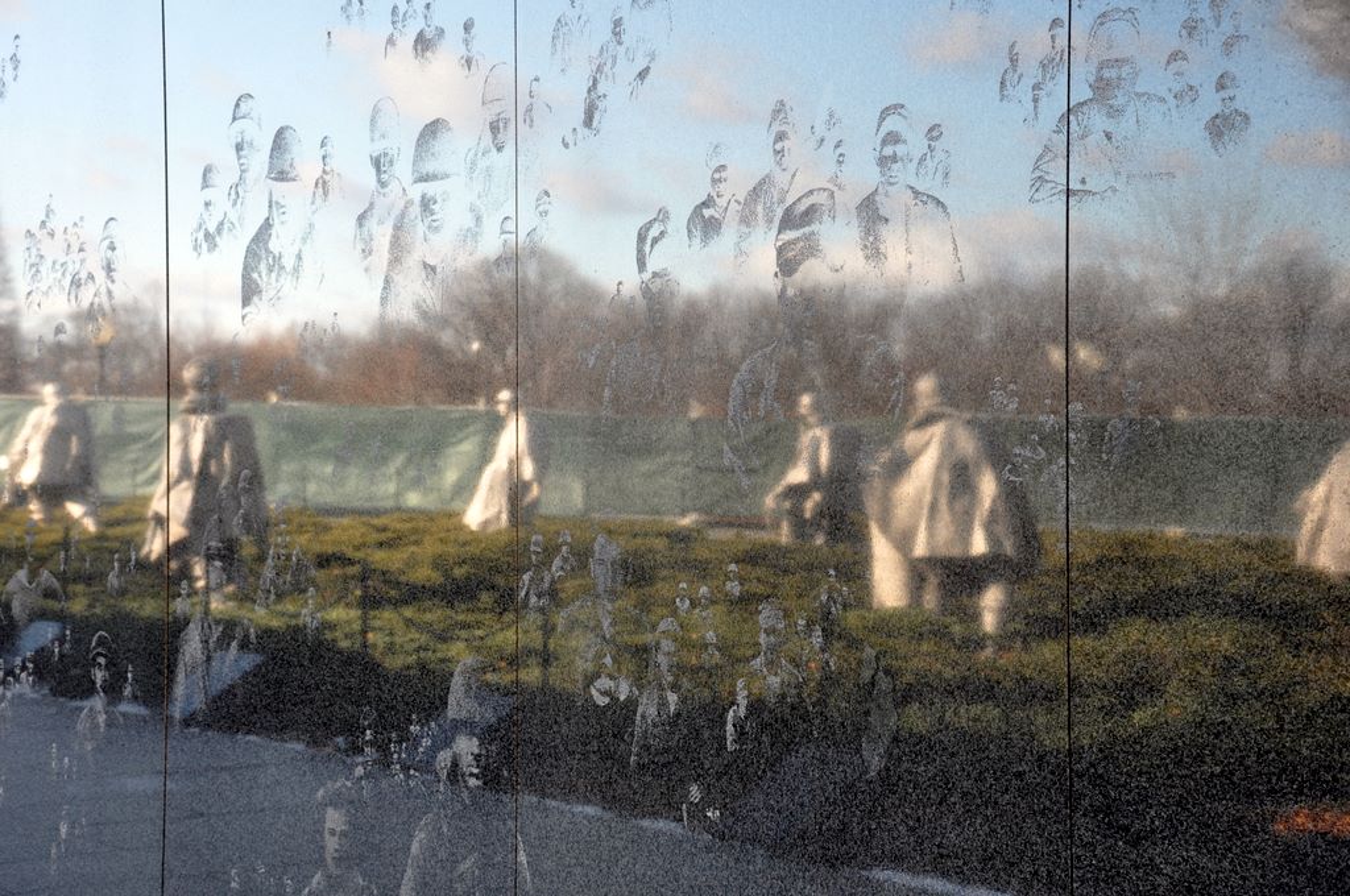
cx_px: 675
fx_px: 2697
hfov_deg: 28.1
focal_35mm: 72
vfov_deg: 18.9
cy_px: 448
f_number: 6.3
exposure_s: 1/50
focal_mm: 48
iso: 200
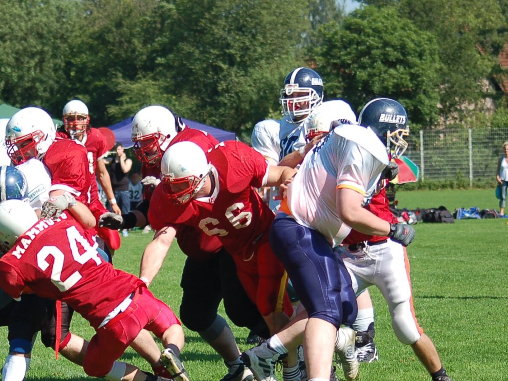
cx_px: 132
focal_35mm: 186
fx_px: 2730
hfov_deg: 10.6
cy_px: 256
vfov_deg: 8.0
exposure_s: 1/1250
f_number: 4.5
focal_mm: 70
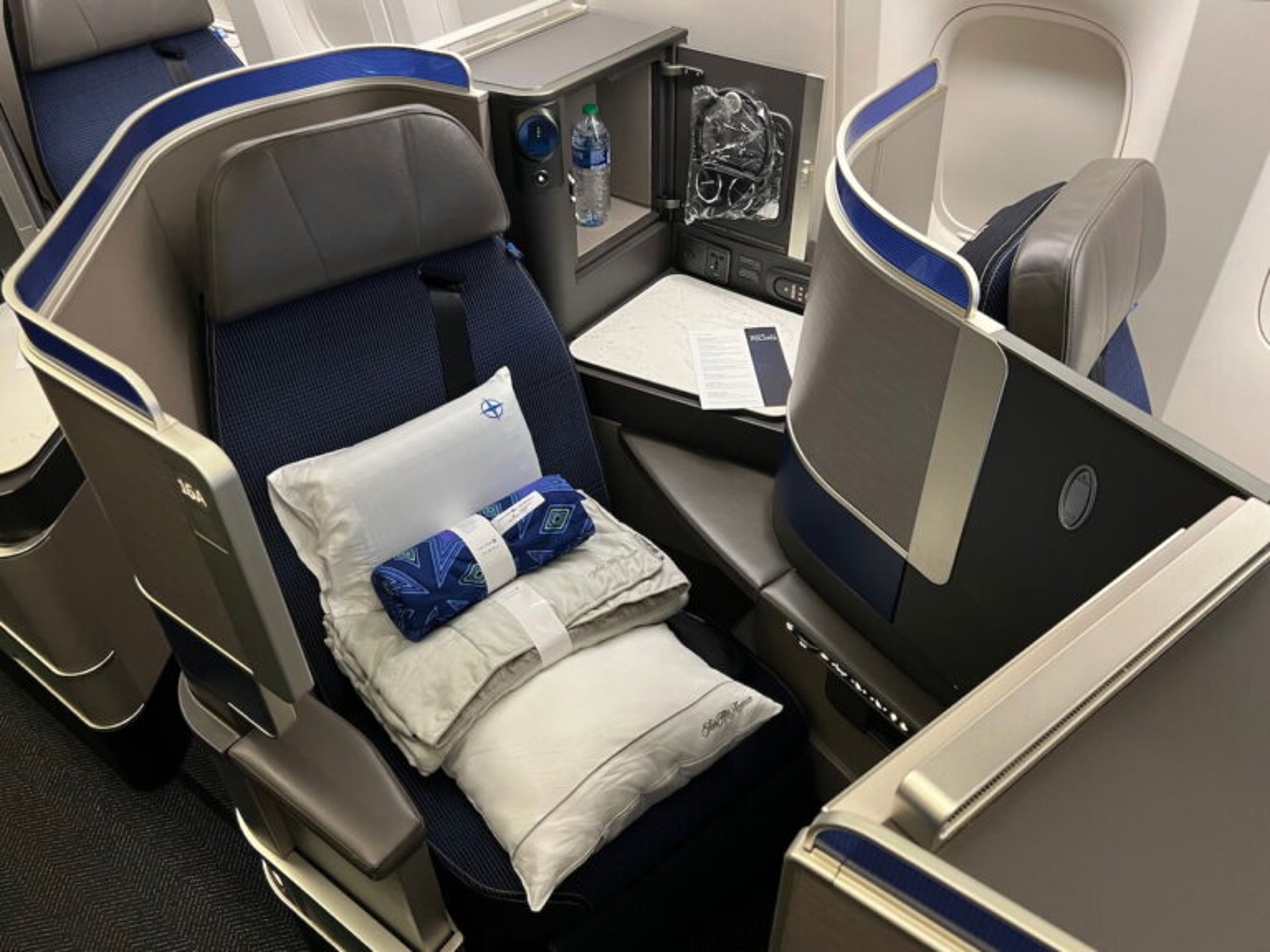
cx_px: 635
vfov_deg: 53.1
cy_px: 476
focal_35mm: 26
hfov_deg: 67.3
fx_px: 954
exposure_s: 1/42
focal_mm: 5.7
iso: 500
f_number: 1.5
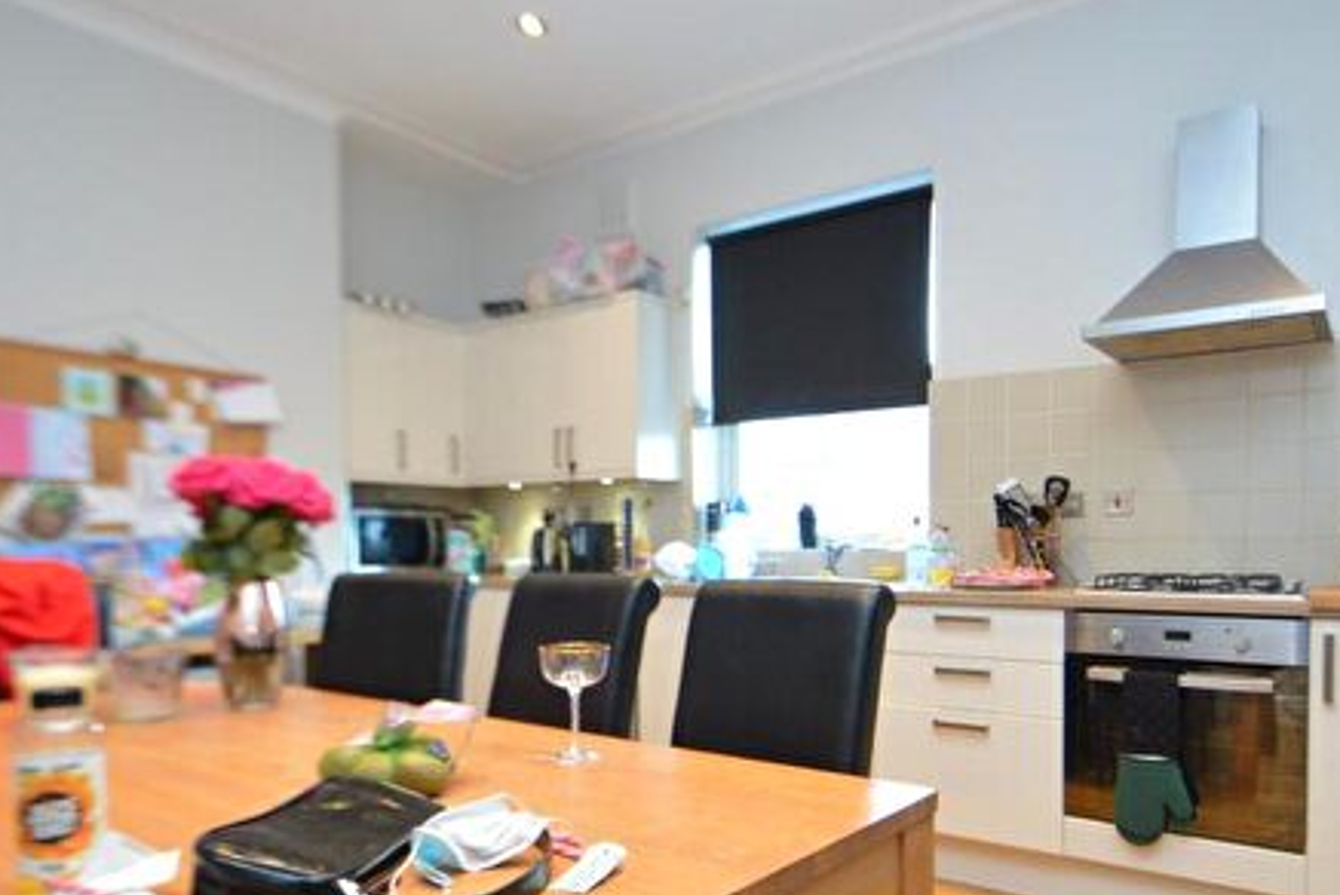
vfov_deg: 52.1
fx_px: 894
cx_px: 813
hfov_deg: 72.8
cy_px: 607
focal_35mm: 24
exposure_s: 1/45
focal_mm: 10
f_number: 3.5
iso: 800
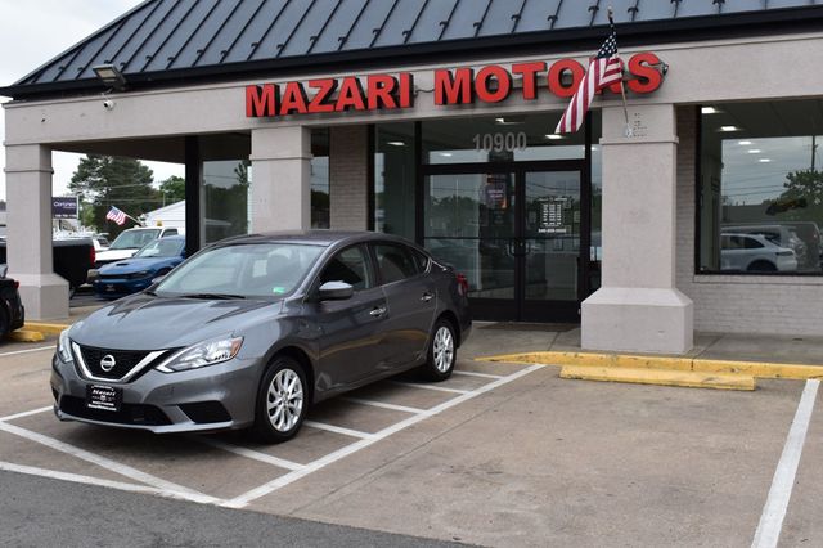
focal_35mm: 40
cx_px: 412
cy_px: 274
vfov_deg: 33.0
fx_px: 925
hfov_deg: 47.9
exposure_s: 1/200
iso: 400
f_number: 10
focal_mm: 27
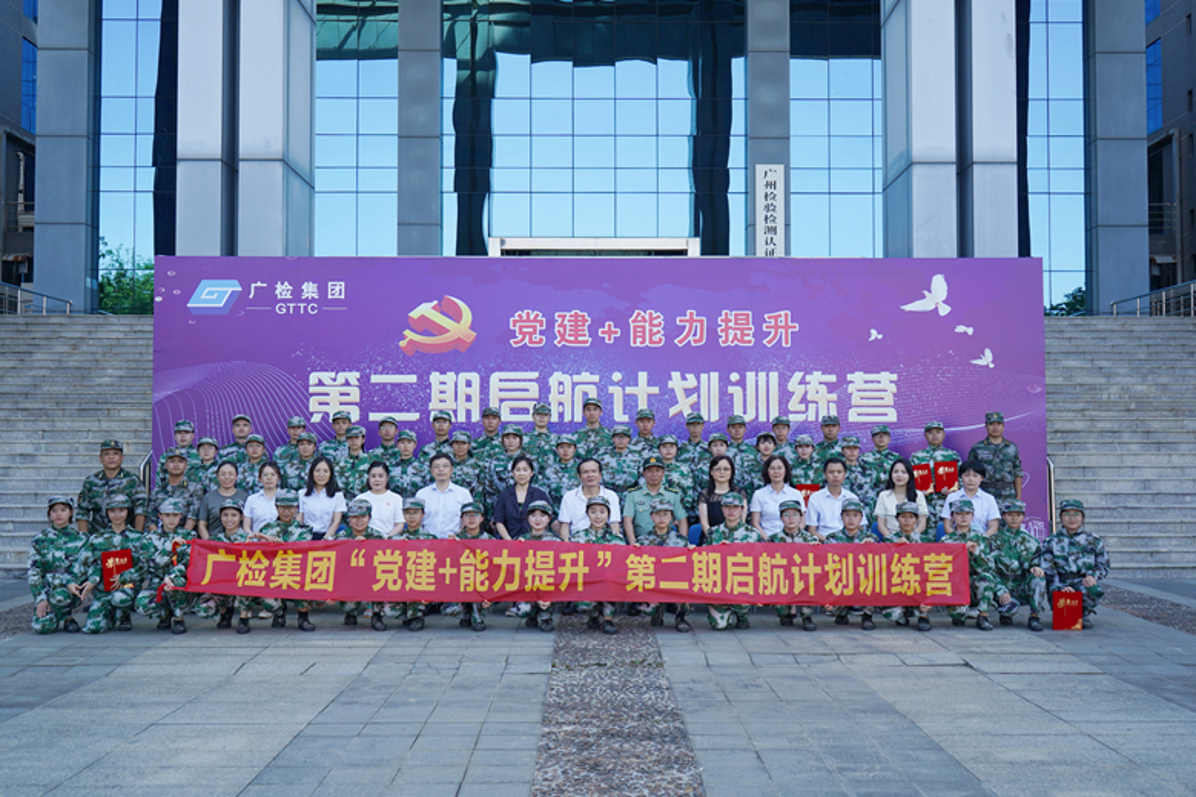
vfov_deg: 35.0
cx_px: 603
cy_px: 405
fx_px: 1262
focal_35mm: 38
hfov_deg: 50.7
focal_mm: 37
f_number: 5.6
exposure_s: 1/125
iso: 100
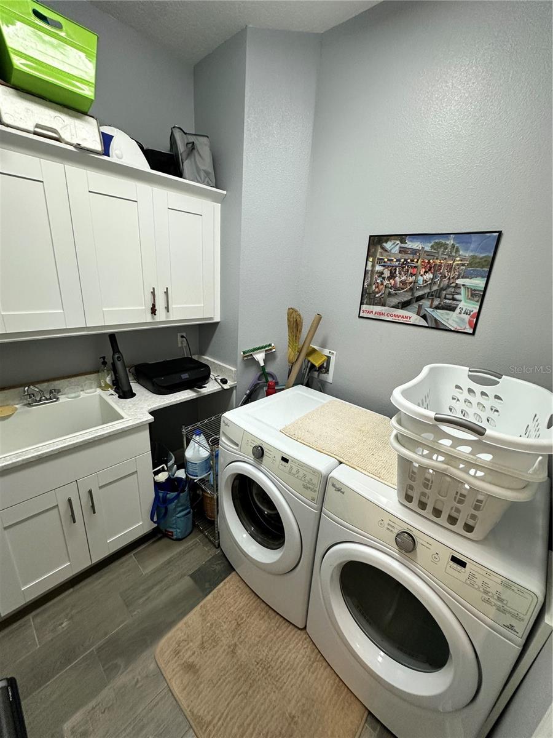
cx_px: 276
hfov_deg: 85.7
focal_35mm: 14
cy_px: 369
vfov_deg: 102.1
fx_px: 298
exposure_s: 1/120
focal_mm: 2.22
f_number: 2.2
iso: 200
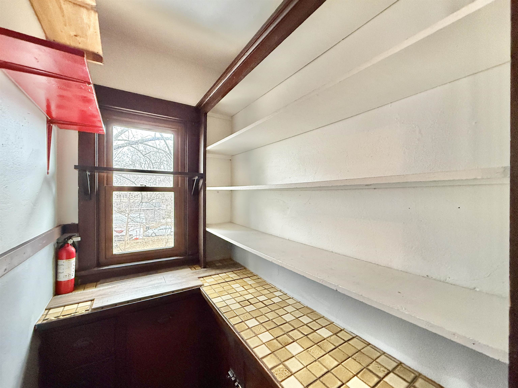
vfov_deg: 85.7
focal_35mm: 14
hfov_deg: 102.1
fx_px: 209
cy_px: 194
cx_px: 259
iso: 500
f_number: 2.2
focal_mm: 2.22
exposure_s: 1/60
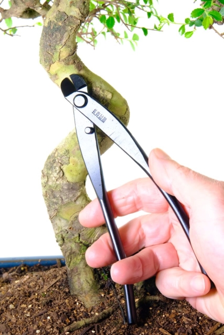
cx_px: 112
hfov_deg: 7.2
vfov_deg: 10.7
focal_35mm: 192
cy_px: 168
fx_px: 1790
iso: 3200
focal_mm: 128
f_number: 18
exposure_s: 1/8
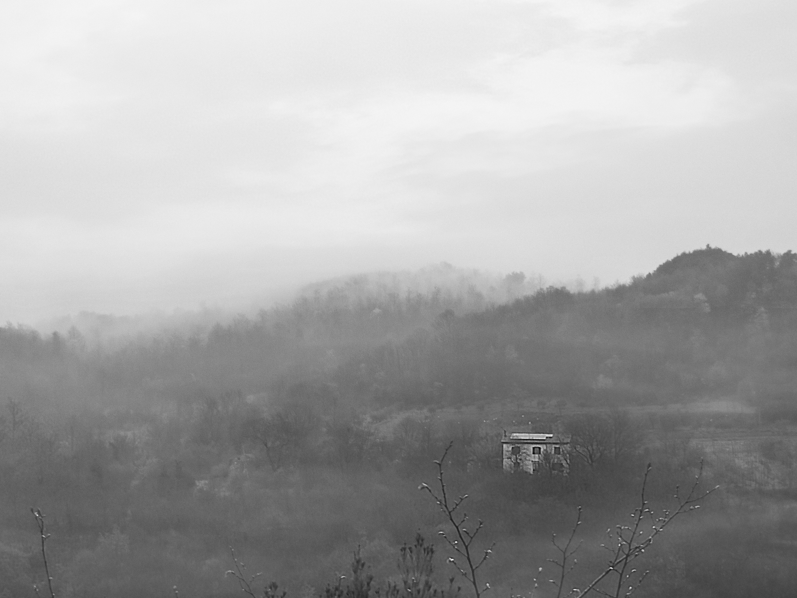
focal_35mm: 73
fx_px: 1681
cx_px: 338
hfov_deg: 26.6
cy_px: 325
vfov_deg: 20.2
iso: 400
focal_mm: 34
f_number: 4.5
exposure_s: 1/20
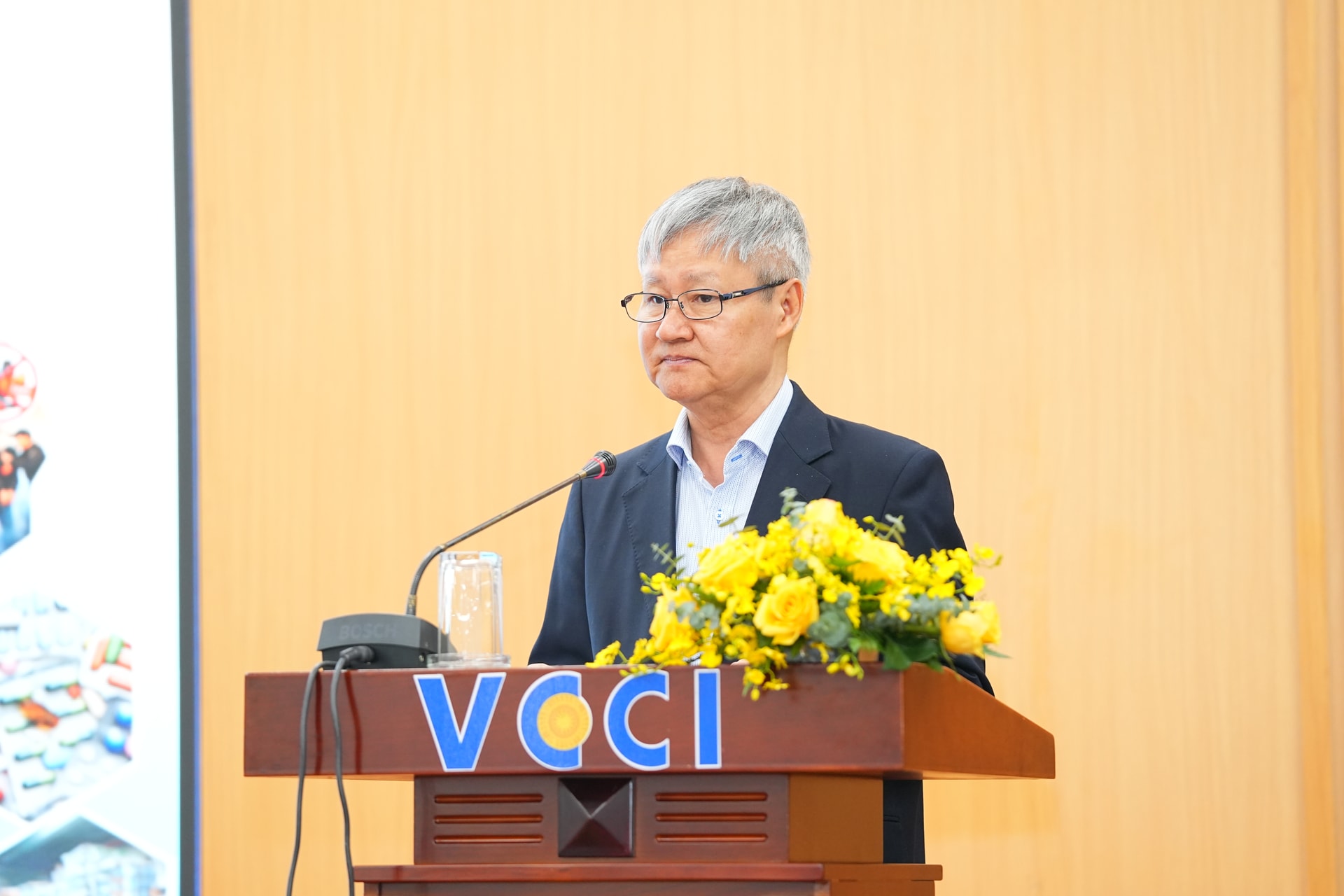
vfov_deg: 9.3
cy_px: 448
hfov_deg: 14.0
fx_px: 5488
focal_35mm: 147
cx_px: 672
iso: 2000
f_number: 3.5
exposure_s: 1/160
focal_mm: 147
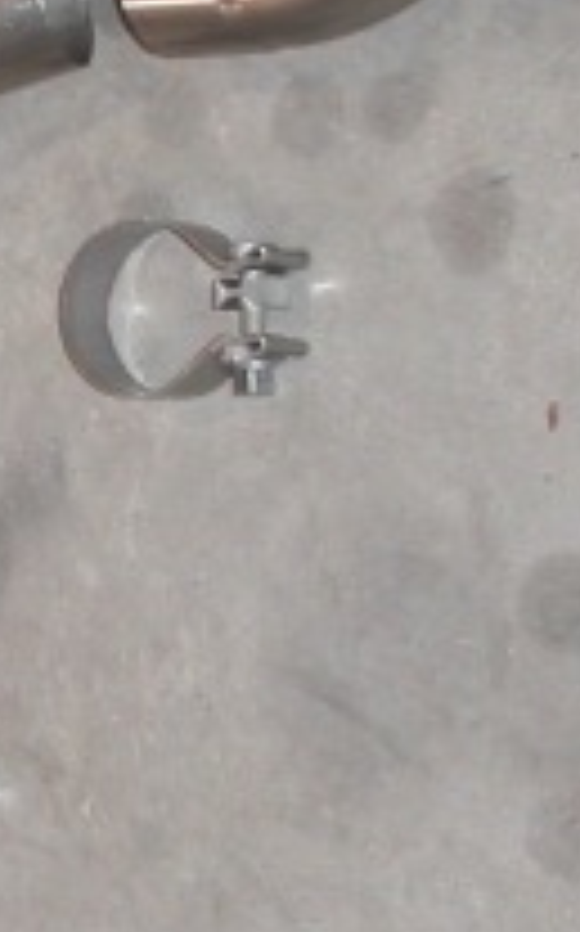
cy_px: 594
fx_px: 3954
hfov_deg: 8.2
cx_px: -391
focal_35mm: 156
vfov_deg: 13.4
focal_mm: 7.8
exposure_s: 1/30
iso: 100
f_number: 2.8
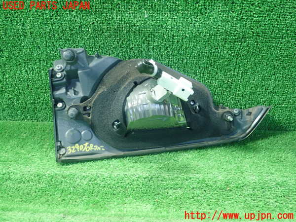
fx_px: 257
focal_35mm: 30
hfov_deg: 60.0
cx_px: 148
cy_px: 111
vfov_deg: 46.8
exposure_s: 1/80
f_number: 2.3
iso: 800
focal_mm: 5.5
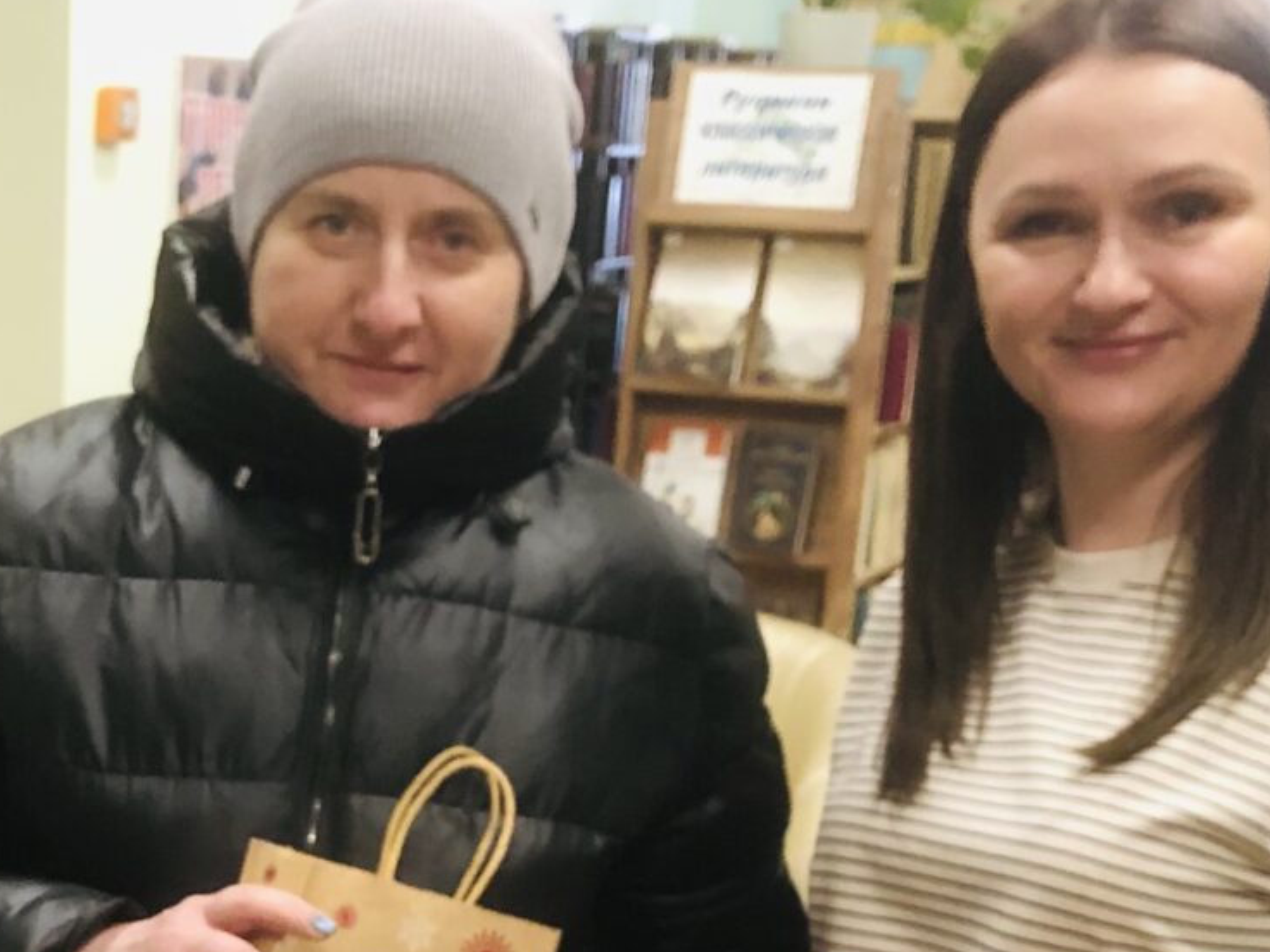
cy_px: 1109
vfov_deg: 19.1
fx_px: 2678
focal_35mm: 73
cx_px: 197
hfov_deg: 26.0
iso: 100
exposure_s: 1/17
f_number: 1.8
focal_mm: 4
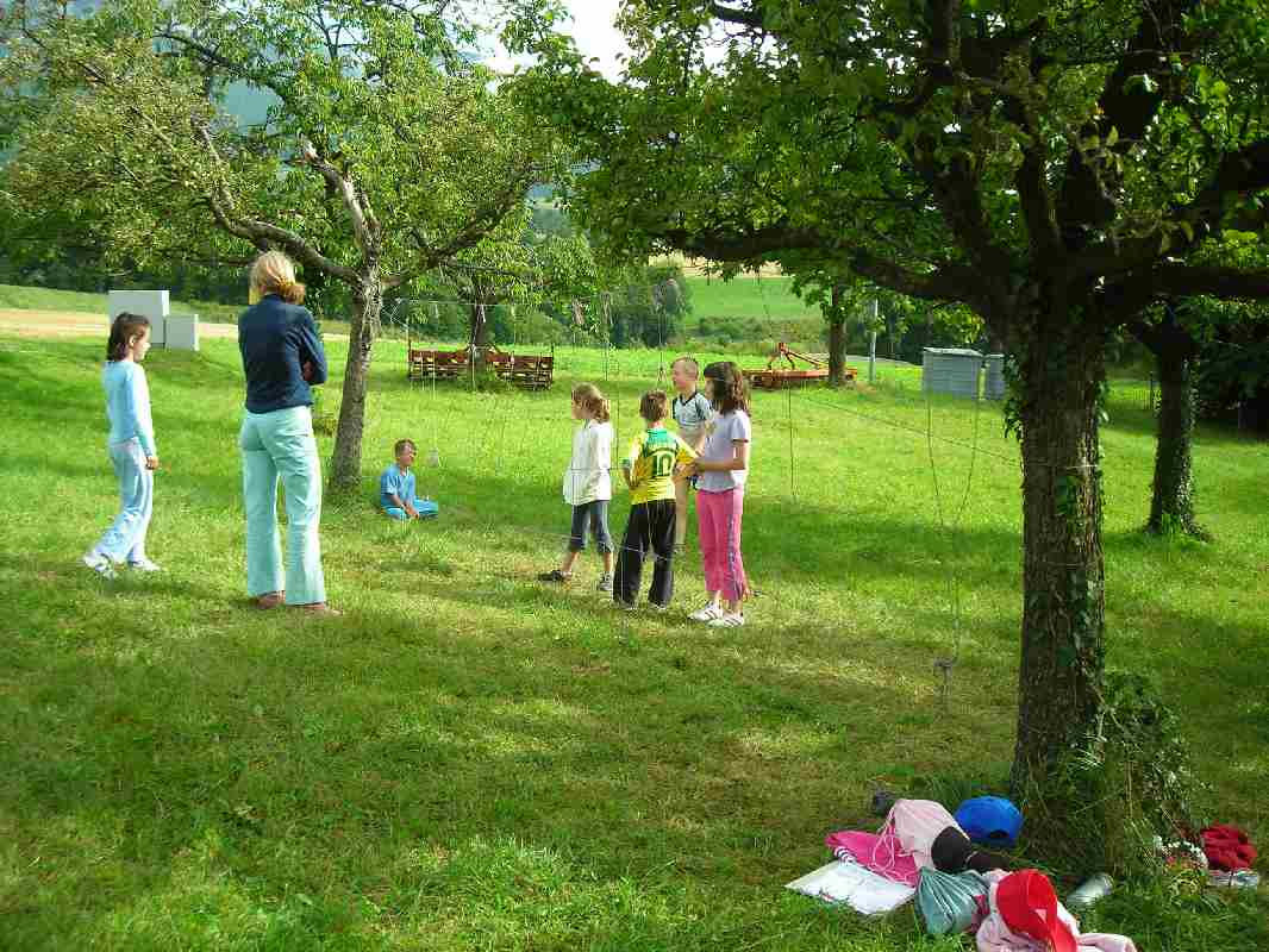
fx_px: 1393
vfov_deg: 37.7
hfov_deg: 49.0
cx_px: 634
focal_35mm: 38
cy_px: 476
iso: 50
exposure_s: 1/215
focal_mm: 6.3
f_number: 3.2
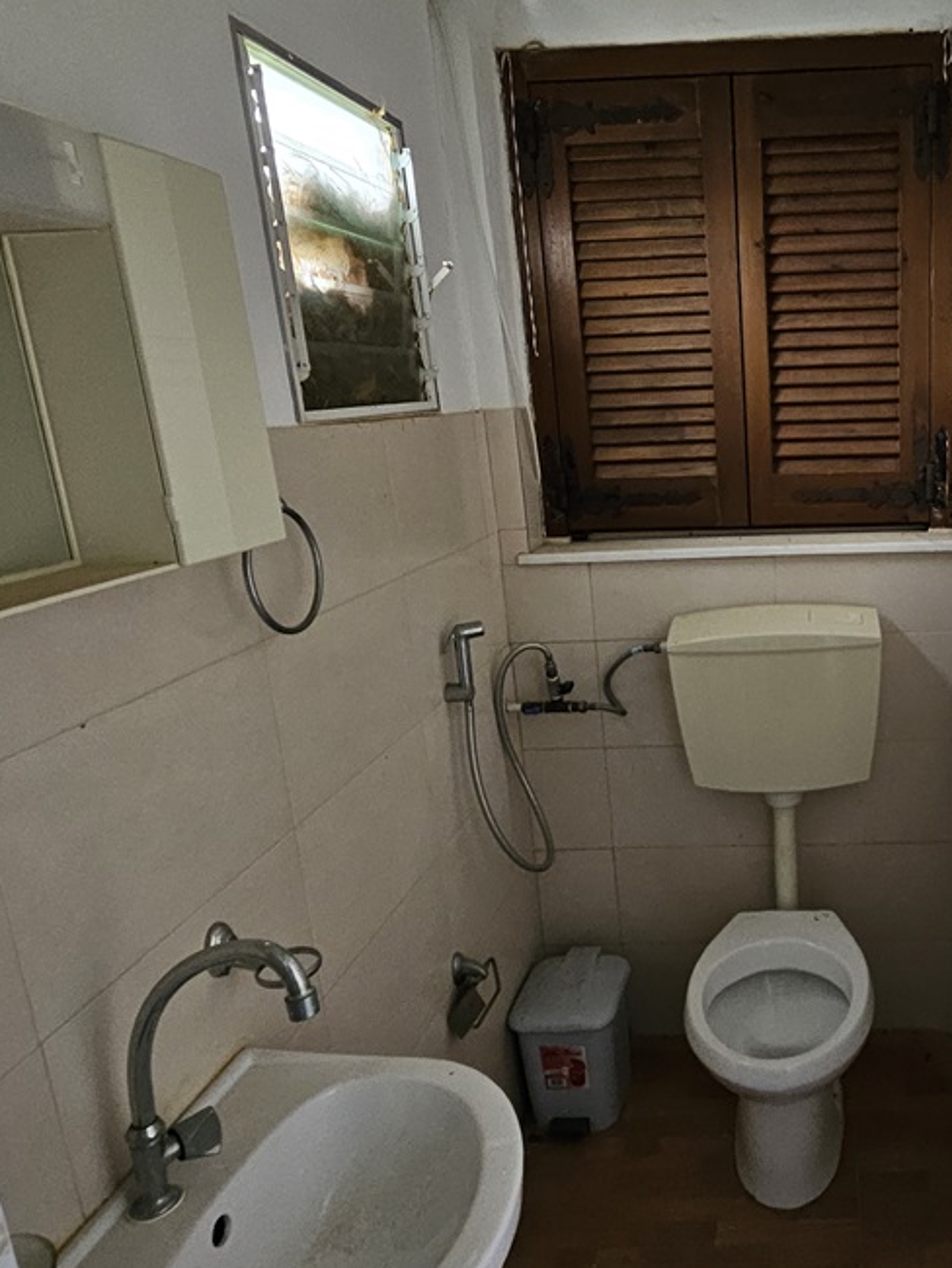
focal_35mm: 24
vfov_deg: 71.5
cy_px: 591
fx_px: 879
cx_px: 808
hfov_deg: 51.9
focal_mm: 1.74
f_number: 2.2
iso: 320
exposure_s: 1/33
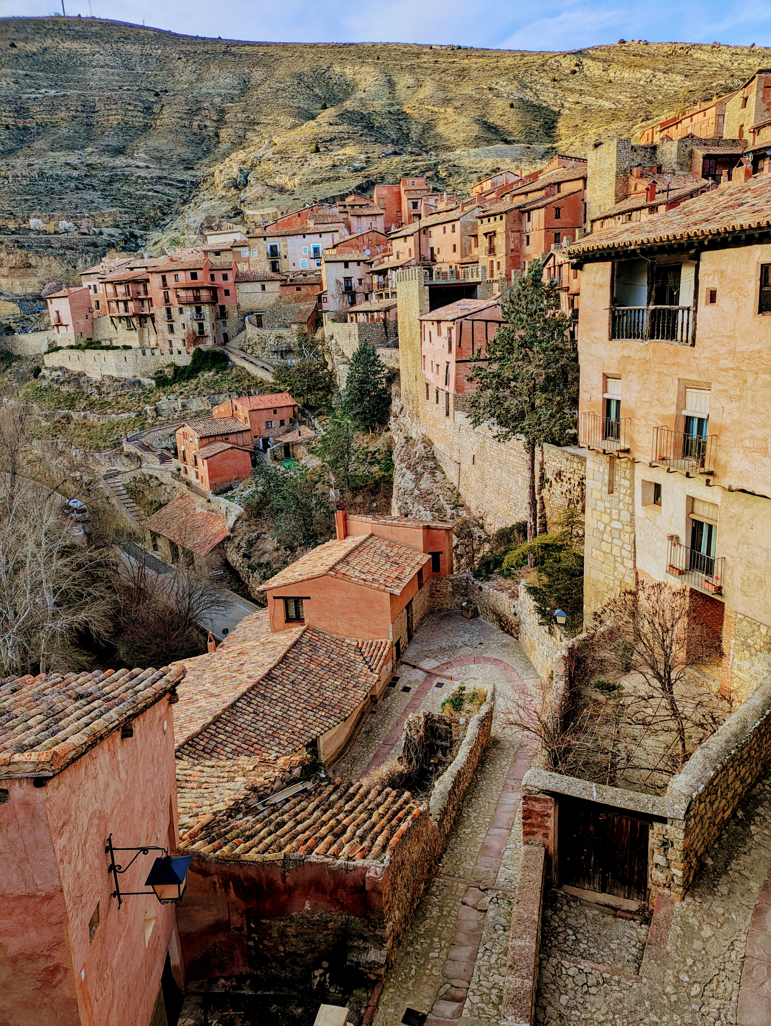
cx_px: 386
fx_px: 742
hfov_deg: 54.9
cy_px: 513
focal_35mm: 25
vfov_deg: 69.4
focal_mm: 5.43
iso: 43
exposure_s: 1/551
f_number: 1.89
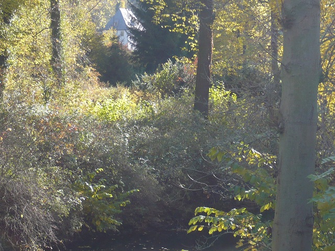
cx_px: 168
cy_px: 126
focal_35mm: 133
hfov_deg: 14.8
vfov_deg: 11.1
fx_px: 1287
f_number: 4.8
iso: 125
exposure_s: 1/125
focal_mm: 16.1
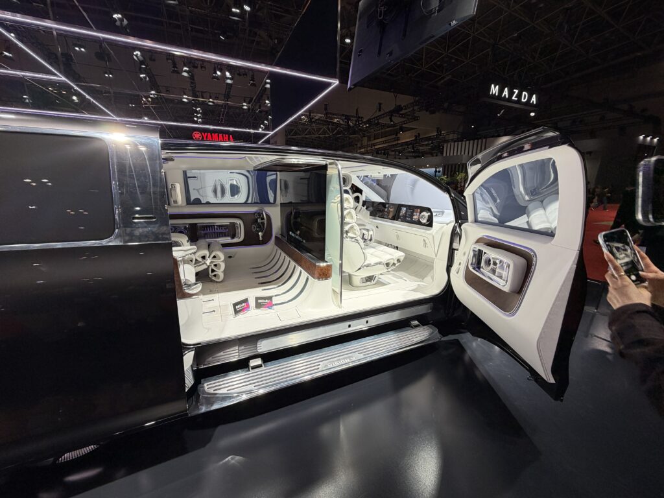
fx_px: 269
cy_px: 249
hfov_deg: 102.1
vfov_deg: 85.7
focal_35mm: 14
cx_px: 332
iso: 64
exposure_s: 1/100
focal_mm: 2.22
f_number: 2.2
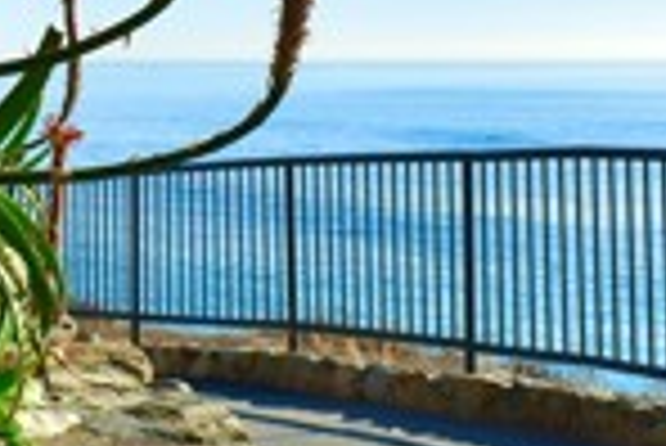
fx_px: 2167
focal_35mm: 117
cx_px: -54
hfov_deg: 17.0
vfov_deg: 11.5
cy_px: -115
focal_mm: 18
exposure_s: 1/250
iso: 100
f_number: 8
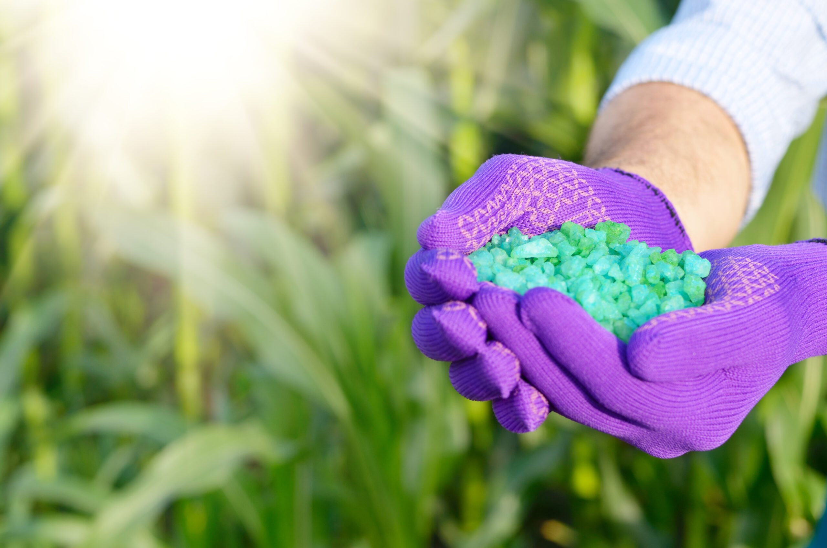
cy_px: 274
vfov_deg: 18.1
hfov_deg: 27.0
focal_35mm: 75
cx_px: 414
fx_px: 1719
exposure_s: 1/200
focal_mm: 50
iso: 100
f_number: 4.5
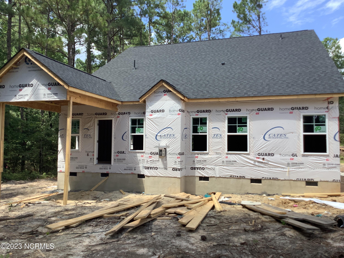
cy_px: 129
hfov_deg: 58.4
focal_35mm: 31
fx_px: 308
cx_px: 172
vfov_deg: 45.4
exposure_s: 1/612
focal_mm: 3.3
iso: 25
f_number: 2.4
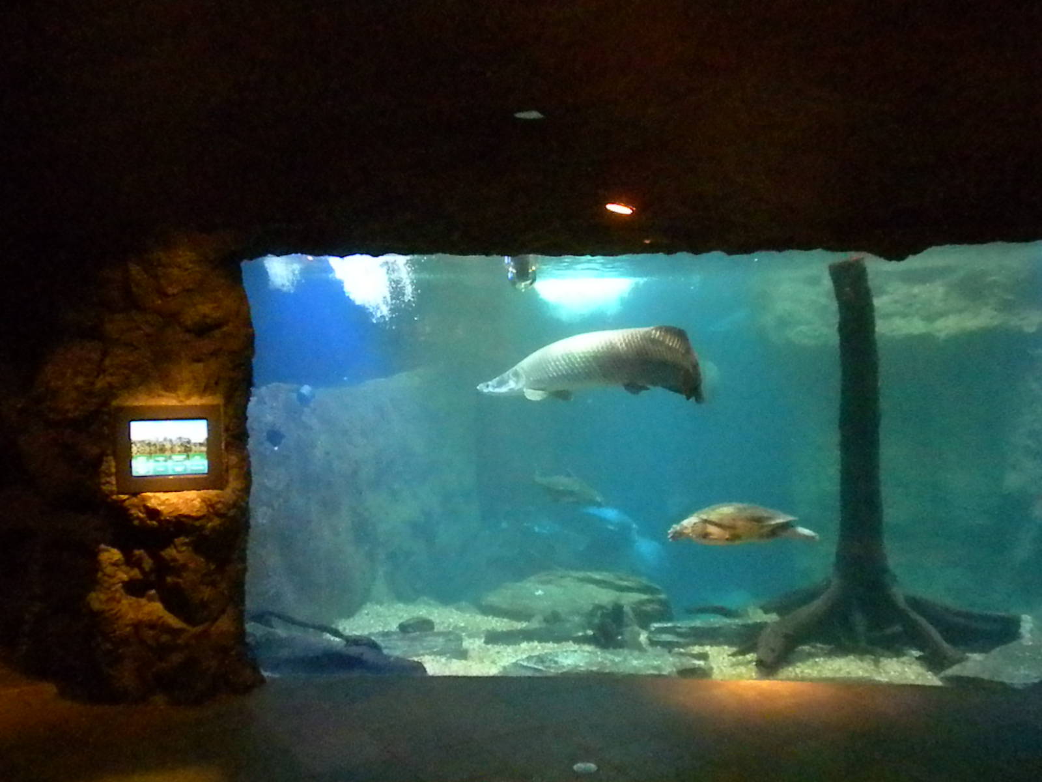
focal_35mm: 37
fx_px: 1114
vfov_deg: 38.7
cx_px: 521
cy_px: 391
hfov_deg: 50.1
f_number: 3.5
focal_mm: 6.6
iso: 3200
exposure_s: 1/52
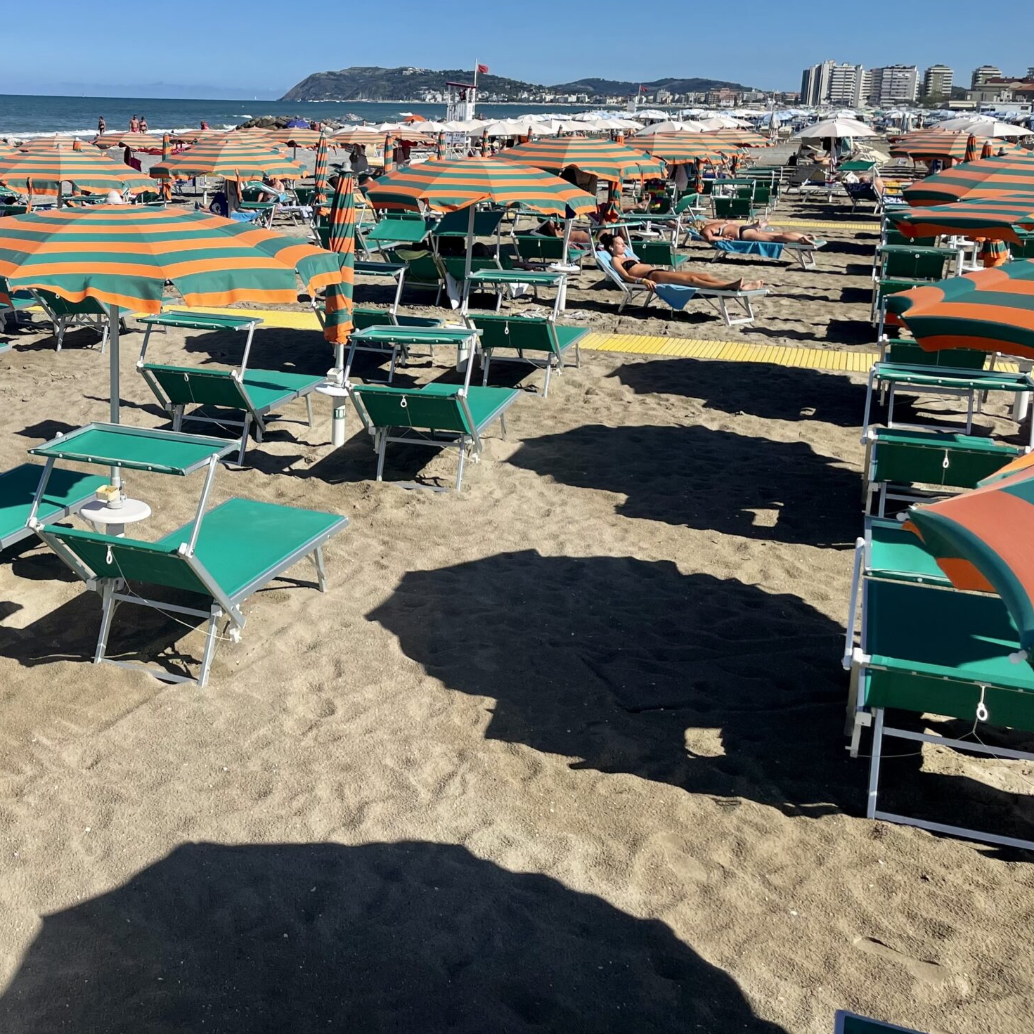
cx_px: 183
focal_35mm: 40
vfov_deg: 41.4
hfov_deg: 39.9
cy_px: 366
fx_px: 1352
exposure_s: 1/4831
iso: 32
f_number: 1.6
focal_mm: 4.2
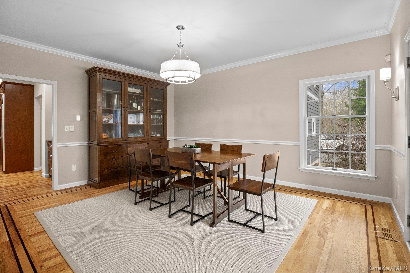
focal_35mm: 16
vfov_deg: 73.7
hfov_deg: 96.7
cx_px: 205
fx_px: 182
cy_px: 136
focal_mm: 16
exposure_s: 1/40
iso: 6400
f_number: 7.1
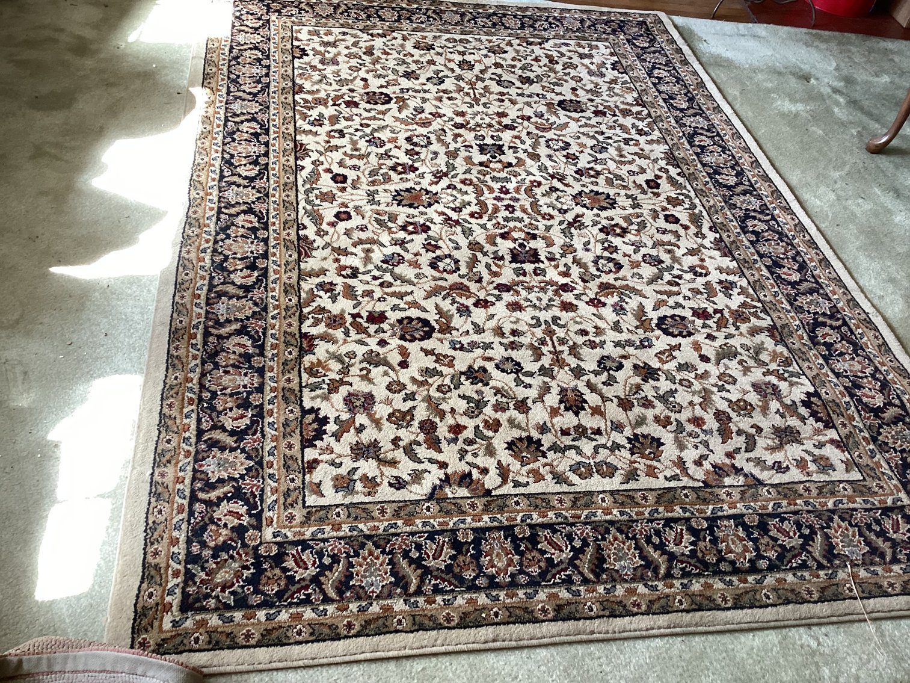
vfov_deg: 45.4
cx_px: 455
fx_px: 815
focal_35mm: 31
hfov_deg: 58.3
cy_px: 342
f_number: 2.4
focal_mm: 3.3
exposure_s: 1/50
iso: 125
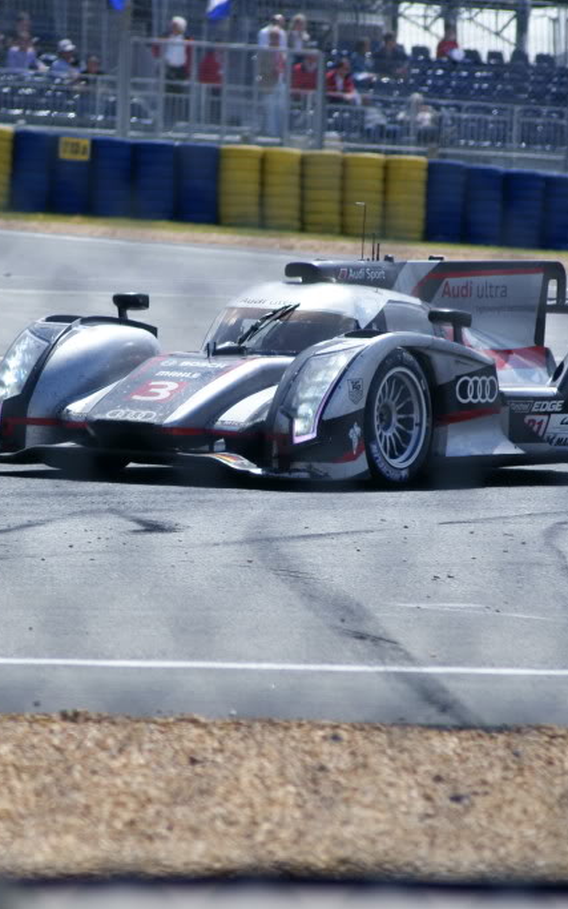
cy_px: 454
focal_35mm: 344
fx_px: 8518
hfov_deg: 3.8
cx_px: 194
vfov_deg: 6.1
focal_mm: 150
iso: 400
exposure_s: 1/4000
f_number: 4.5
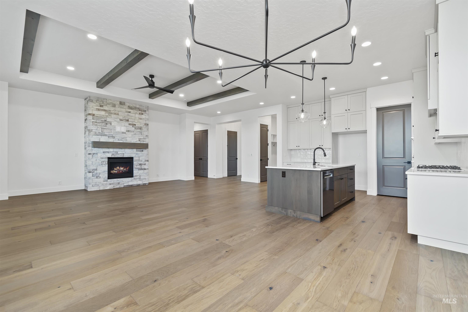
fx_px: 195
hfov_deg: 100.4
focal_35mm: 15
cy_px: 156
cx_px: 234
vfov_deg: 77.3
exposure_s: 1/2.5
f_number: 6.3
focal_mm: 10
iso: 320
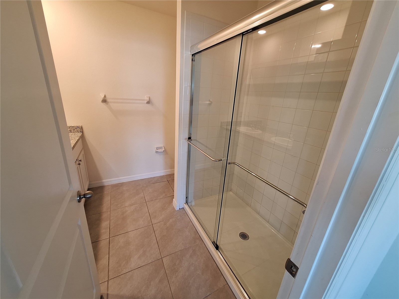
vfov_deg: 89.9
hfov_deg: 106.2
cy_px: 150
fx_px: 150
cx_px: 200
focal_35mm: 13
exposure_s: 1/40
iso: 125
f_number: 2.2
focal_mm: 1.74
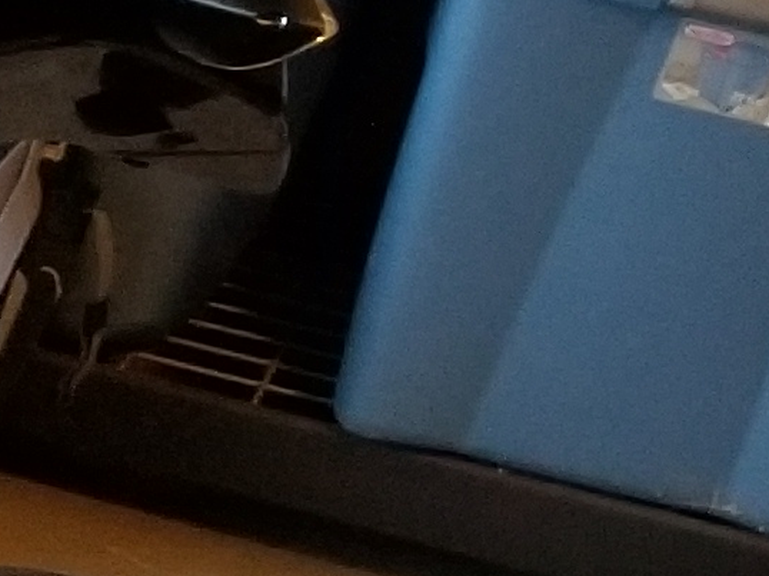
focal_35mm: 195
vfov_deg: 7.5
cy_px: 835
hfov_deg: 8.1
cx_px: -1788
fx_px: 4330
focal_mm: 4.25
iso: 200
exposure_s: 1/16
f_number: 1.7
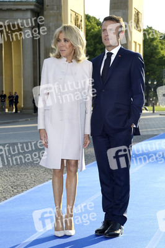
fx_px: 723
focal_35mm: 105
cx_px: 82
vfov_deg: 19.5
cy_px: 124
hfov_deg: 13.0
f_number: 11
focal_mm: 105
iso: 250
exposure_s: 1/250
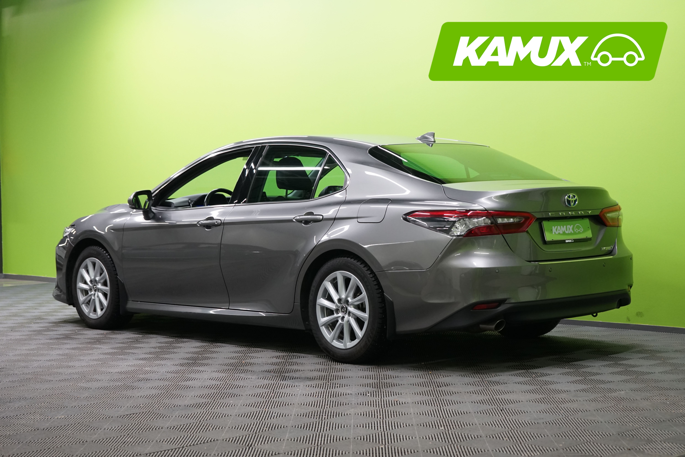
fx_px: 1218
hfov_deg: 31.4
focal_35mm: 64
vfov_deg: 21.2
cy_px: 228
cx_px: 342
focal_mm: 64
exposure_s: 1/80
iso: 1600
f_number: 5.6
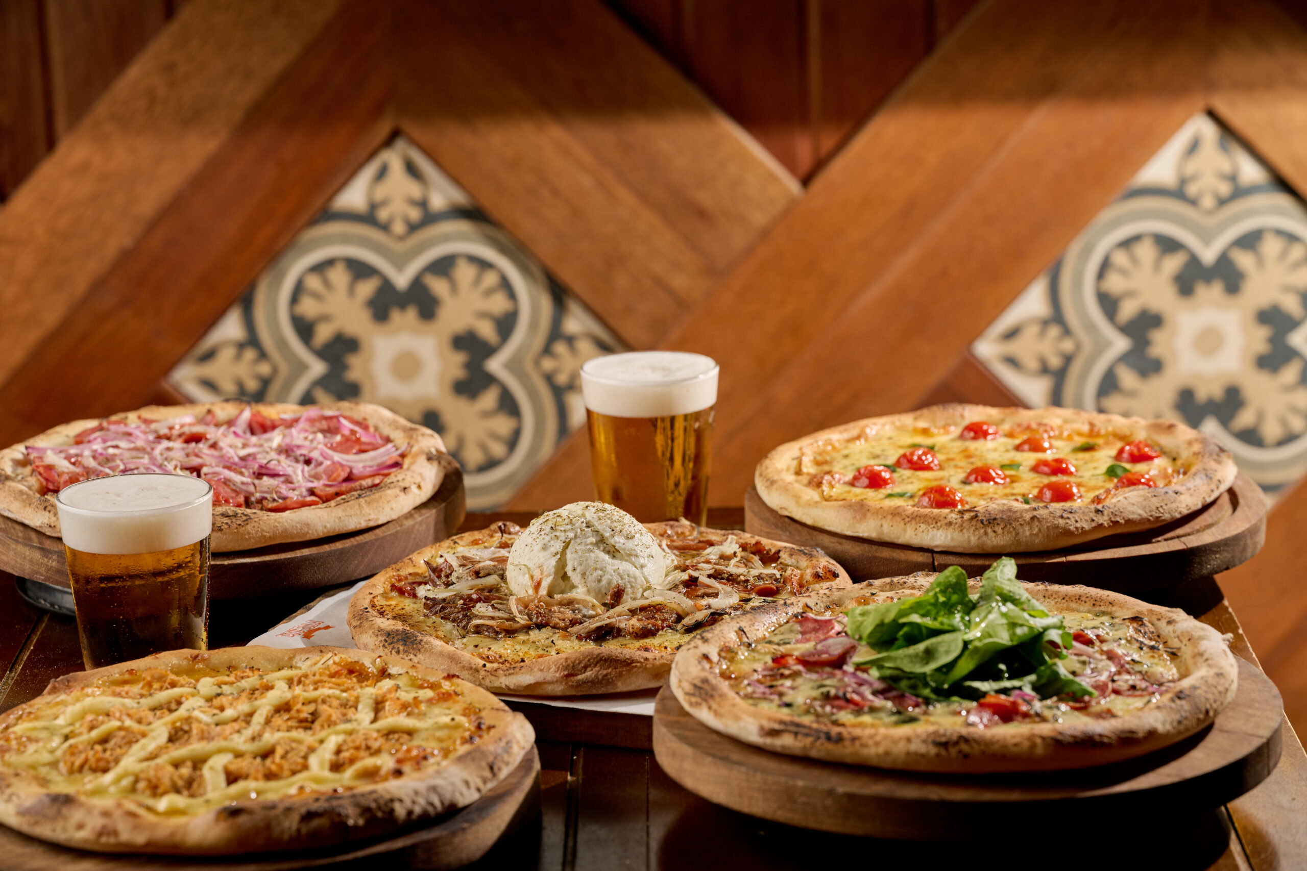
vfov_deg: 13.0
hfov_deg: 19.5
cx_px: 654
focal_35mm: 105
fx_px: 3812
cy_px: 436
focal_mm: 105
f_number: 6.3
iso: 160
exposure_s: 1/200
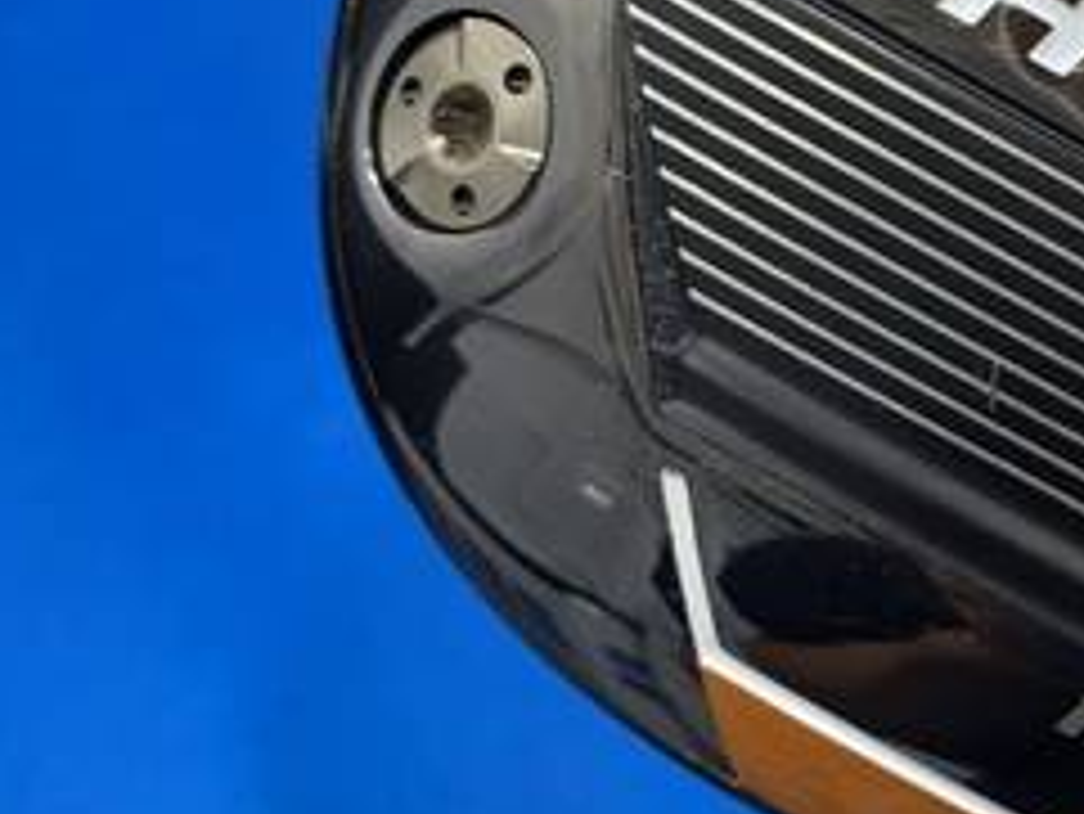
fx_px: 2162
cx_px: 1313
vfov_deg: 21.2
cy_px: 216
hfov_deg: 25.2
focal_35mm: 69
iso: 100
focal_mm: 4.25
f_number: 1.8
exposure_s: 1/60
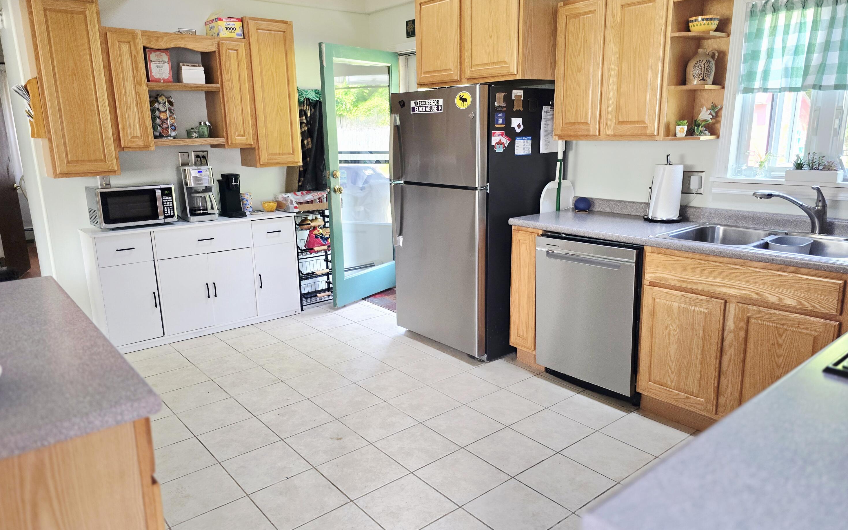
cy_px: 267
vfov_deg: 49.3
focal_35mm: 25
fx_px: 578
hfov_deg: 72.6
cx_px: 420
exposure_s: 1/120
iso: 320
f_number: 1.7
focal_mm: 6.3
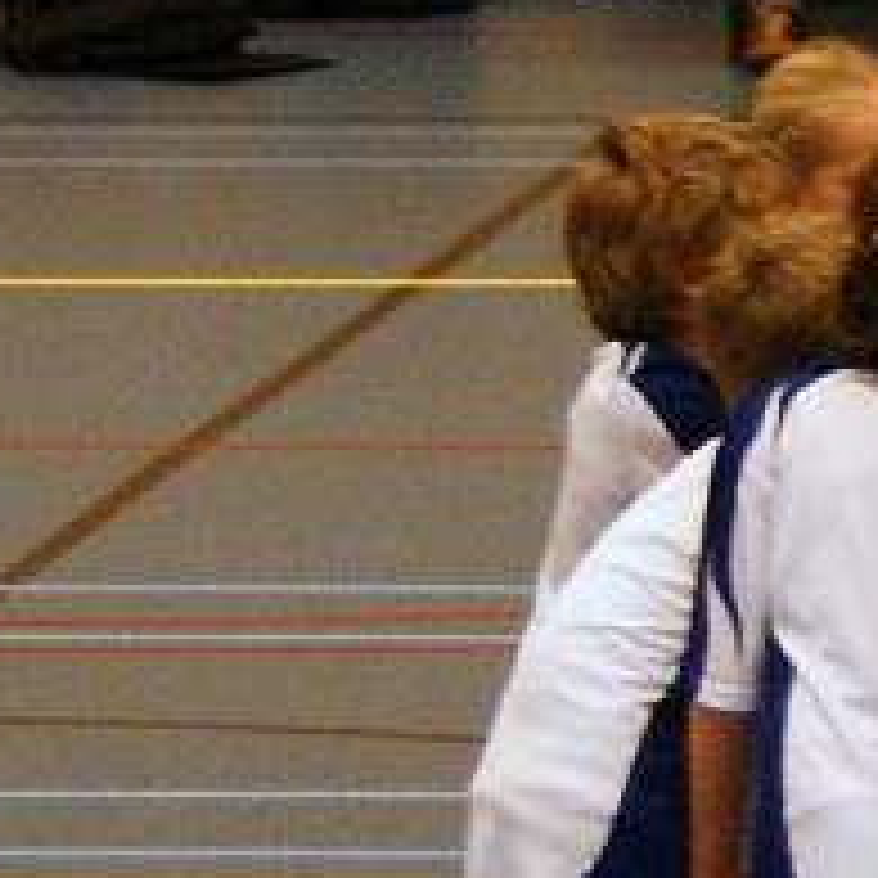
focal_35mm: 181
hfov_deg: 9.3
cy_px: 772
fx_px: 5186
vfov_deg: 9.6
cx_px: 1418
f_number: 4.5
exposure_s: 1/100
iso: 800
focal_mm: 35
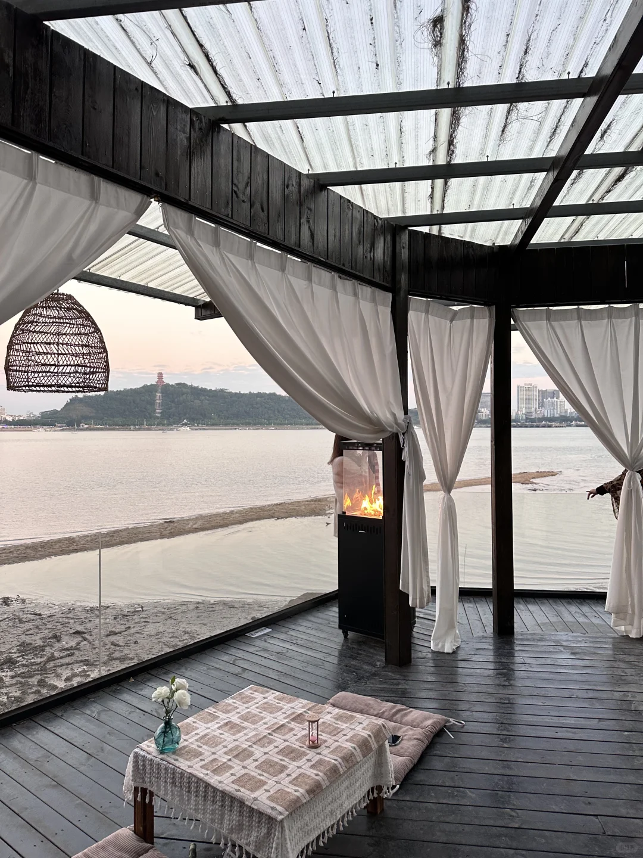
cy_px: 429
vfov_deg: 71.6
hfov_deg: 56.8
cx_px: 322
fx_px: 594
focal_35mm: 24
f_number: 1.78
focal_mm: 6.86
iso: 200
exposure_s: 1/121
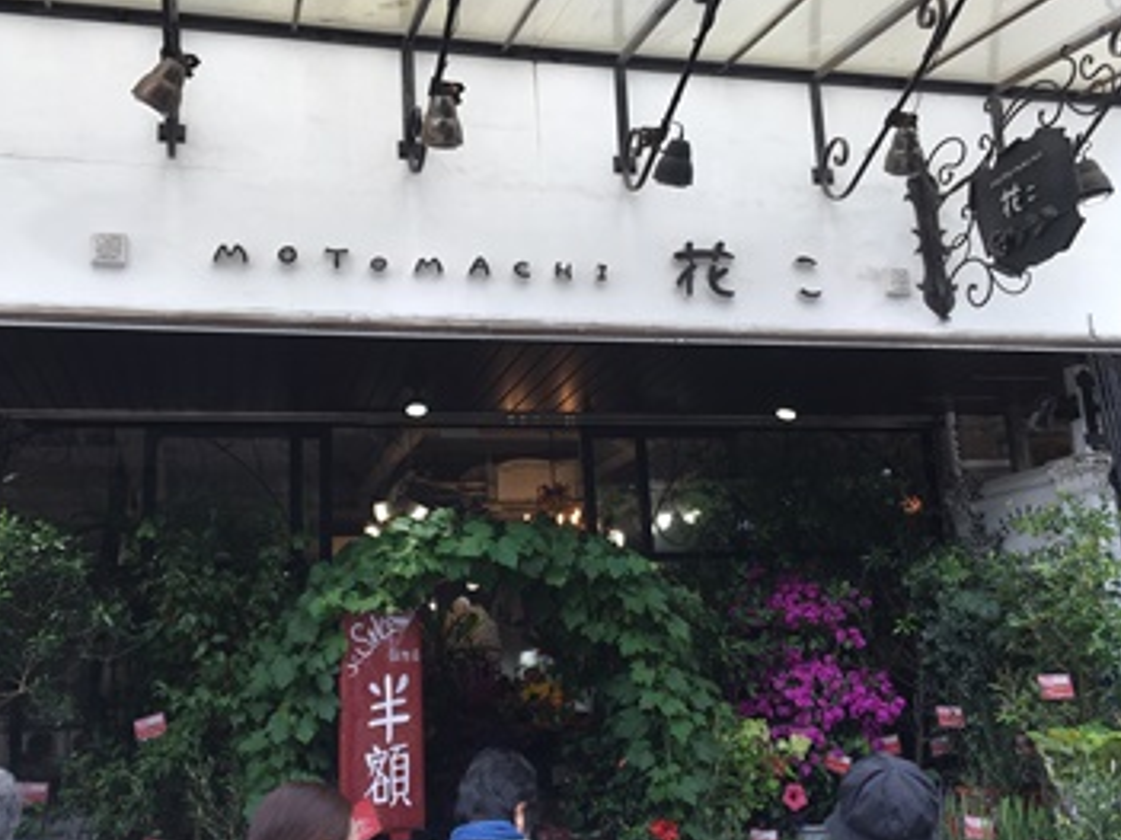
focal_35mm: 37
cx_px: 524
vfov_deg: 38.6
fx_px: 1198
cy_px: 412
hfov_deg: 50.1
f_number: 2.2
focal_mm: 4.15
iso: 25
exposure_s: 1/148
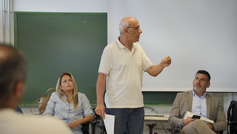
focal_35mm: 113
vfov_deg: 10.7
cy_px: 59
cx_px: 123
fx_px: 710
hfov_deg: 18.9
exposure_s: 1/200
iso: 640
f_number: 3.5
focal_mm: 102.9
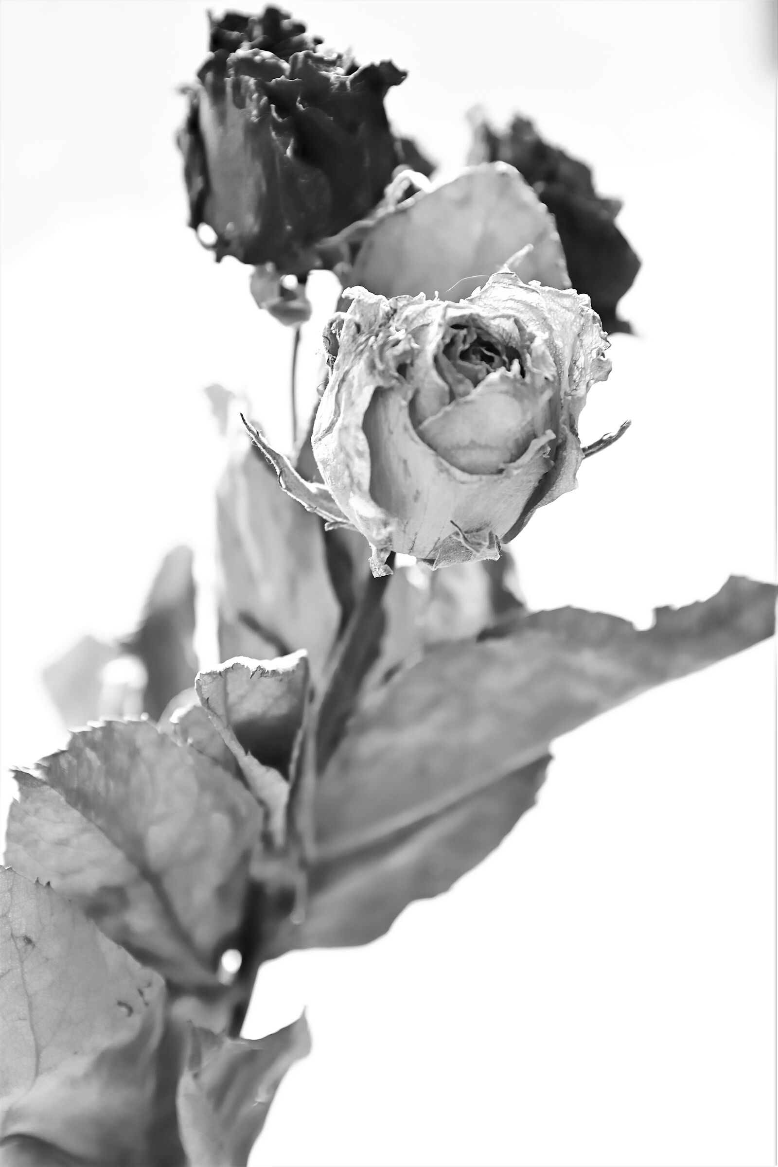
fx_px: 2431
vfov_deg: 27.0
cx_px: 389
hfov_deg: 18.2
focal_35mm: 75
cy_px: 584
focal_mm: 50
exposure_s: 1/8
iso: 200
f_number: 4
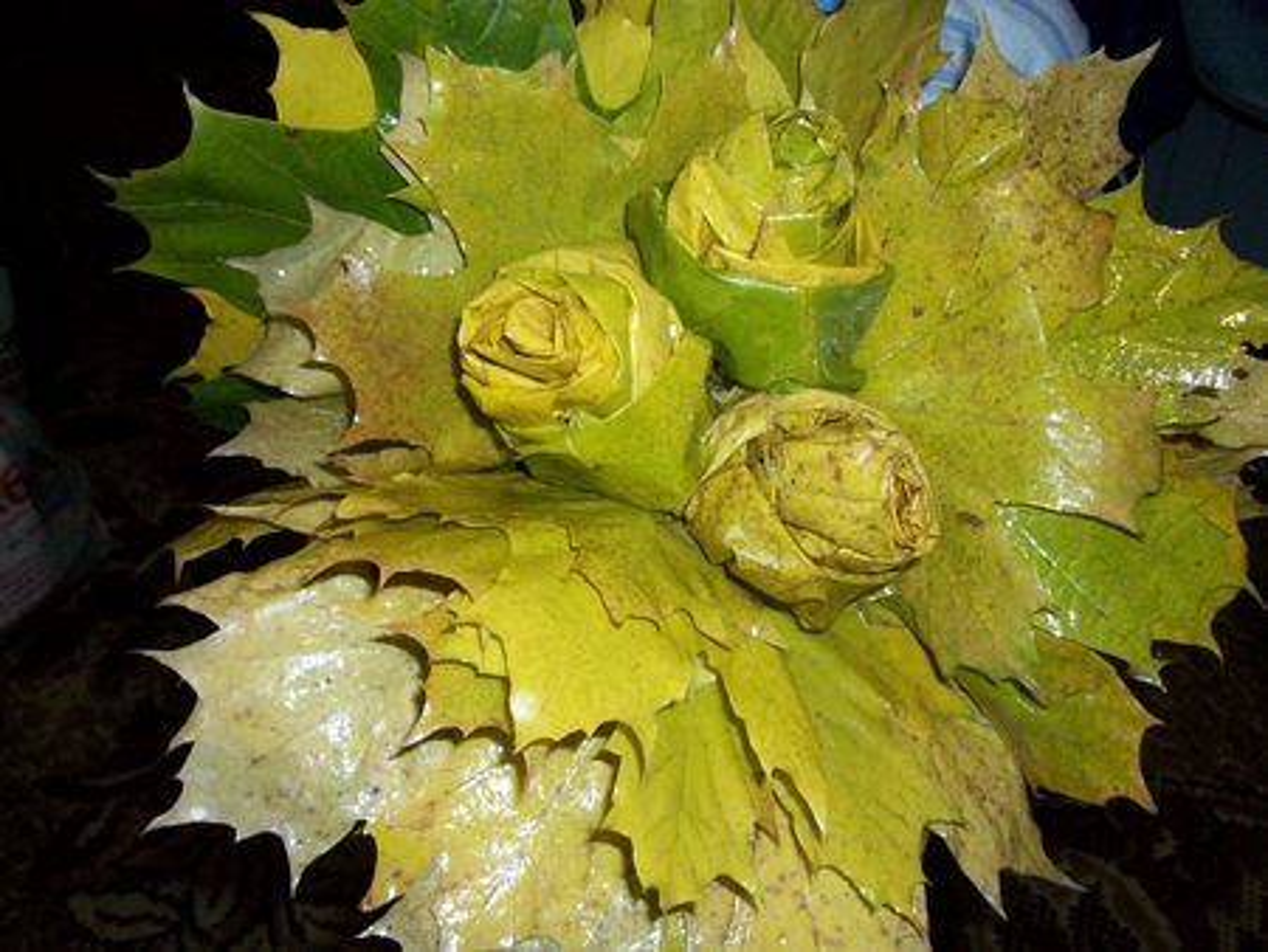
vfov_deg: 41.8
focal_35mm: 34
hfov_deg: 53.9
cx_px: 634
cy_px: 476
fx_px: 1246
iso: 160
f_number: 2.8
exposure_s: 1/60
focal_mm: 5.7
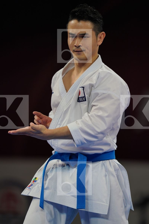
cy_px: 112
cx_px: 74
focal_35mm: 400
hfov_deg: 3.4
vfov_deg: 5.2
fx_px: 2483
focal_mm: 400
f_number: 2.8
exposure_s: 1/500
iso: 500
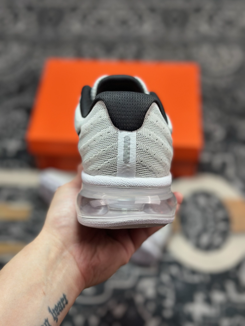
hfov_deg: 30.3
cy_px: 163
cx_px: 122
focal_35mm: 48
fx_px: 453
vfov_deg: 39.7
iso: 80
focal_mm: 6.86
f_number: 1.78
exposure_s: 1/529
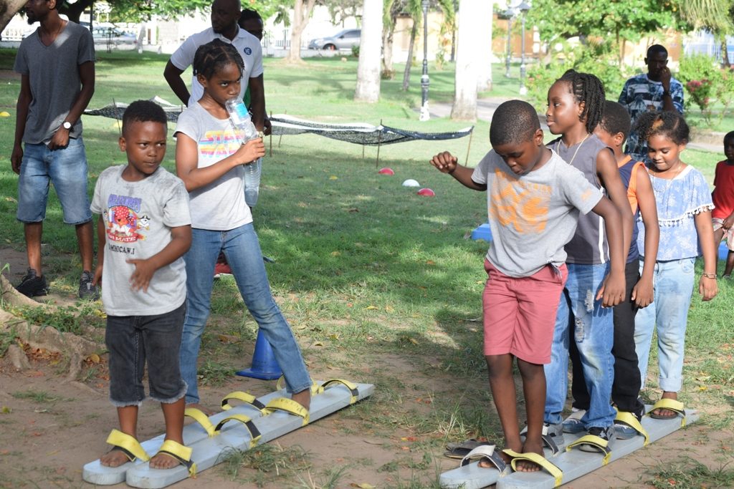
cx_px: 367
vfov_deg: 16.6
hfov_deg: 24.6
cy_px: 244
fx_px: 1682
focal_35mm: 82
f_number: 7.1
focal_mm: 55
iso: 400
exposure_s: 1/200
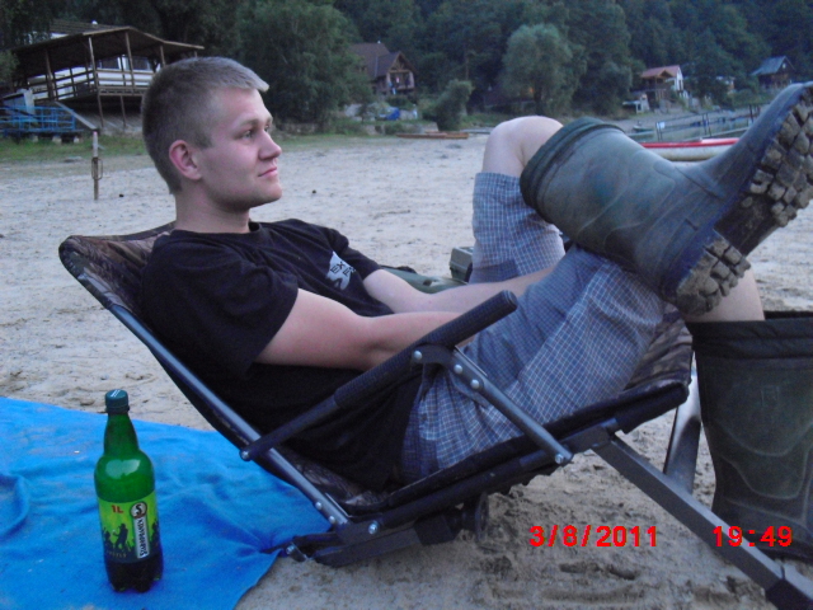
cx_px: 406
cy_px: 305
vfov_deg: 39.7
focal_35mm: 36
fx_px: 846
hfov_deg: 51.4
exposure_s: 1/15
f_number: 3.1
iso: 800
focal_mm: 6.3
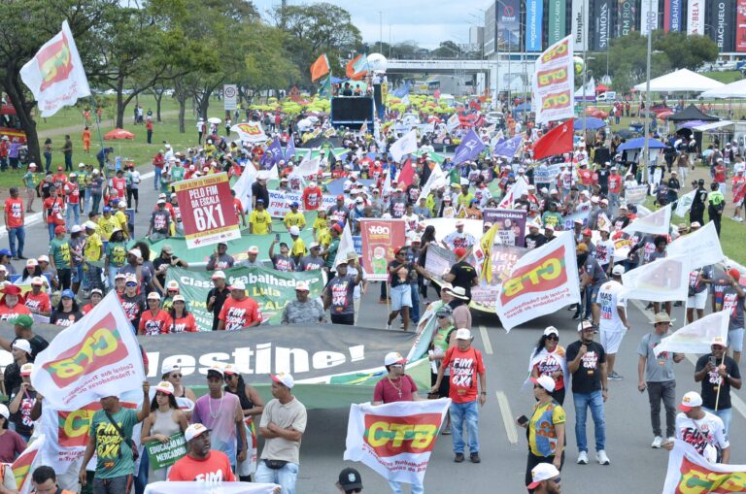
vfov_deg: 13.0
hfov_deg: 19.5
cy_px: 247
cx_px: 373
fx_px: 2172
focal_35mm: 105
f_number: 5.6
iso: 220
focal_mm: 70
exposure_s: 1/500
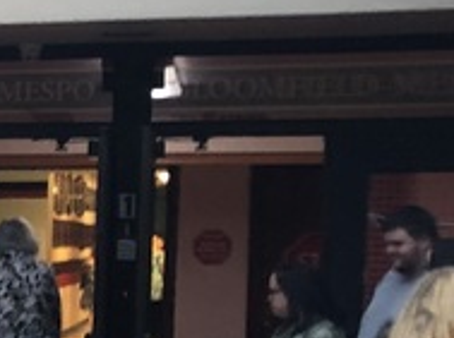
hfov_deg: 11.0
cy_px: 388
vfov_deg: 9.6
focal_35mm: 152
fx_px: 1990
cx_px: -641
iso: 50
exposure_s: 1/15
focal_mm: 3.99
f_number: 1.8
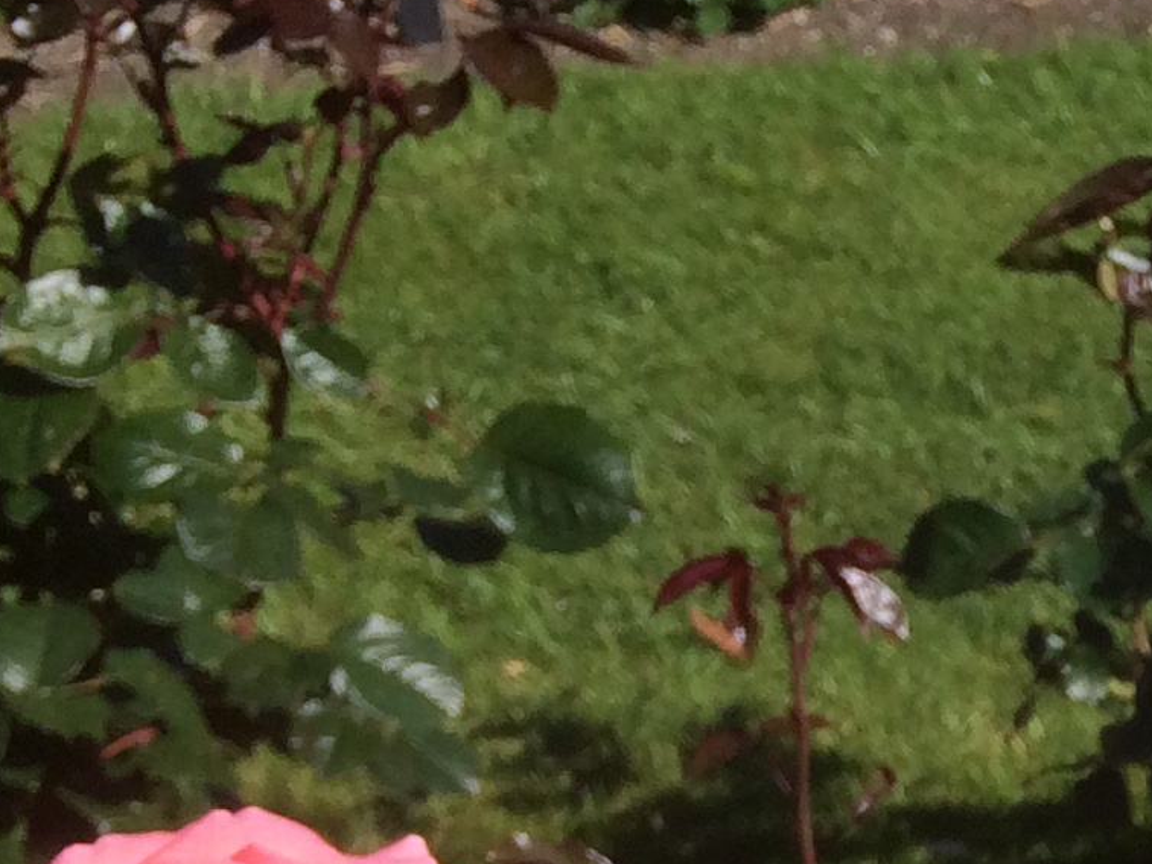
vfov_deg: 10.7
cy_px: 1839
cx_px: 1816
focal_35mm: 125
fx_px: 4161
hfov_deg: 14.5
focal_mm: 4.15
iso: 32
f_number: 2.2
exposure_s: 1/2415
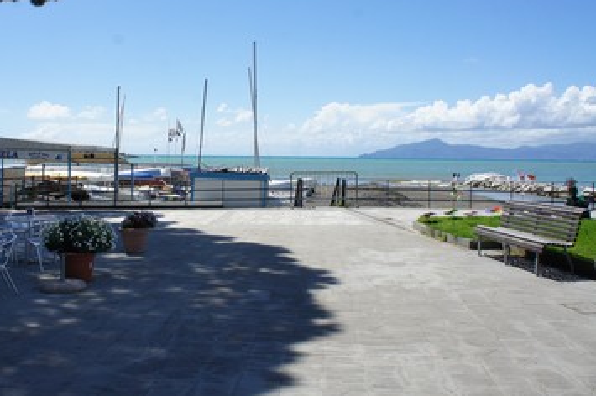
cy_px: 168
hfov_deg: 53.9
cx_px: 225
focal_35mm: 35
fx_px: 579
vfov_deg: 37.7
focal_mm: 18
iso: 200
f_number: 11
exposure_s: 1/250
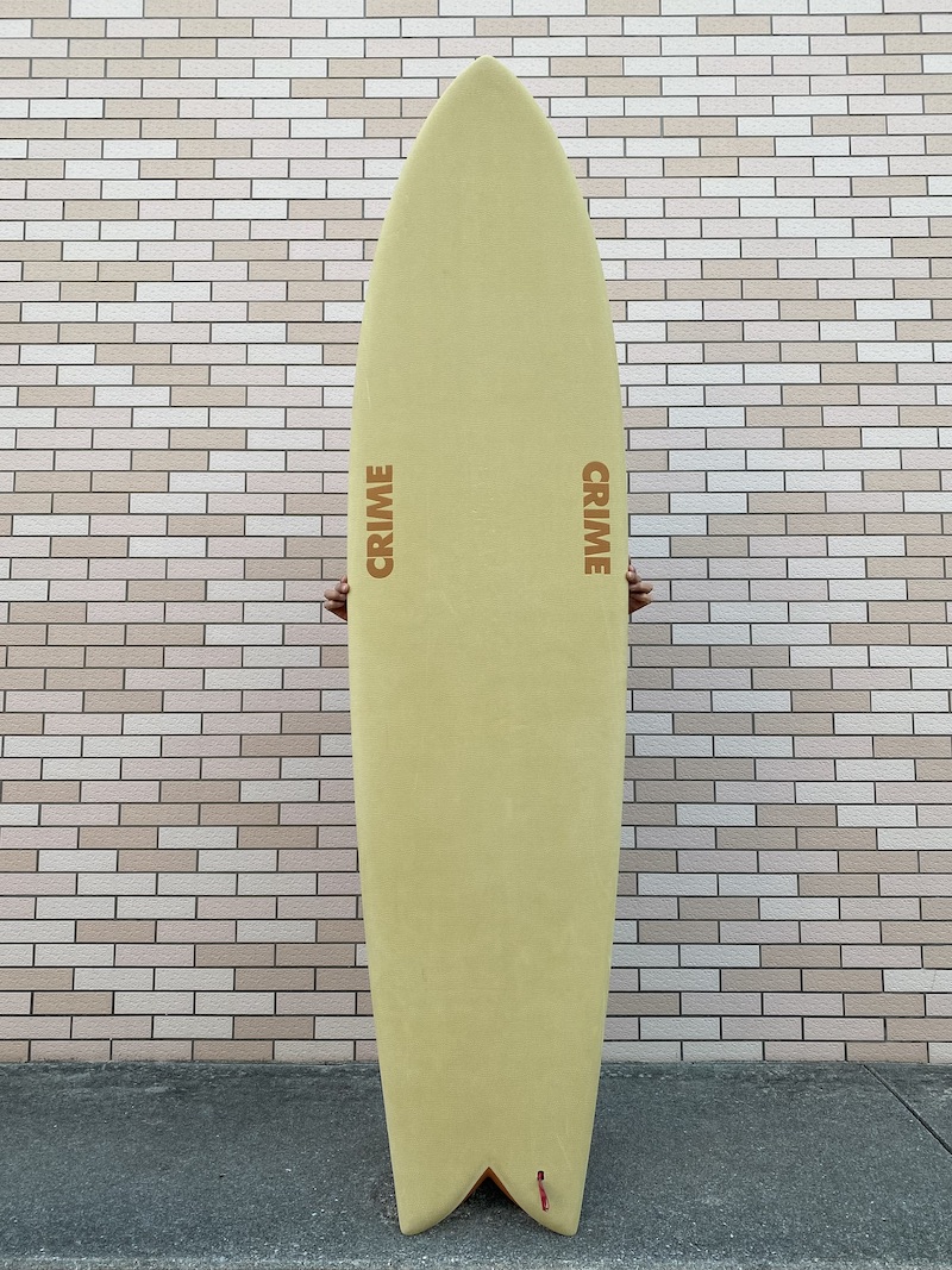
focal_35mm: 26
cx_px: 476
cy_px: 635
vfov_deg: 67.3
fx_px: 954
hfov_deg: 53.1
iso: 50
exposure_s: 1/121
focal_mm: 4.25
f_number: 1.8
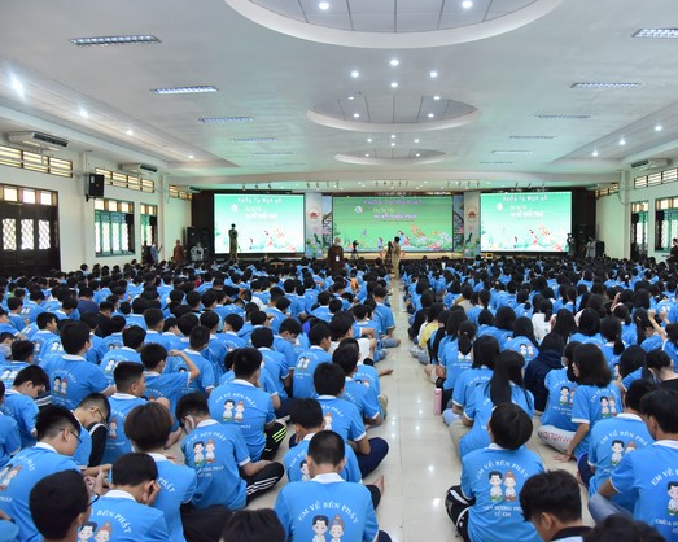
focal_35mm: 28
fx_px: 562
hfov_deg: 62.0
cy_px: 267
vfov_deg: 51.5
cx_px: 388
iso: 2000
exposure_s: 1/125
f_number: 4.5
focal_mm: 24
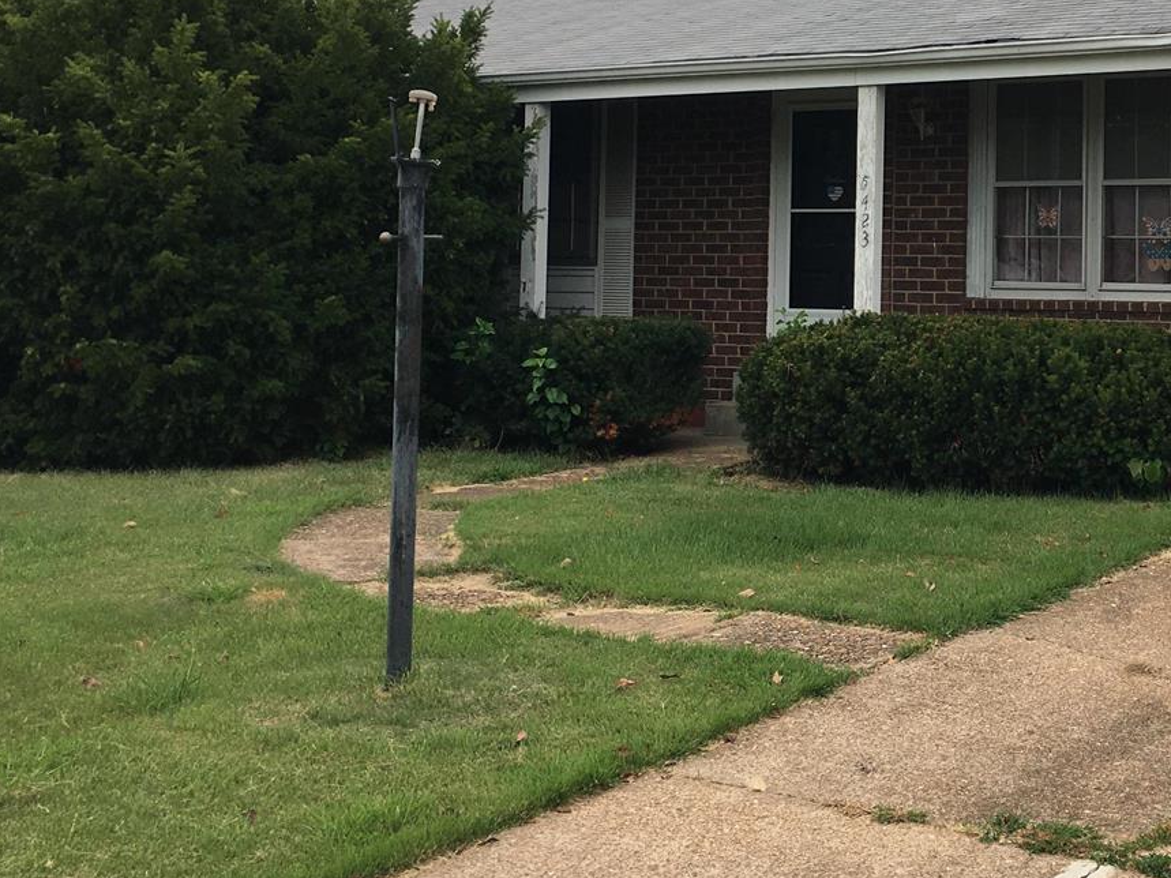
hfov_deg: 34.1
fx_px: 1826
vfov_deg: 26.6
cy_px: 195
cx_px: 998
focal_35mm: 54
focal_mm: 4.15
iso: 25
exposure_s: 1/680
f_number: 2.2
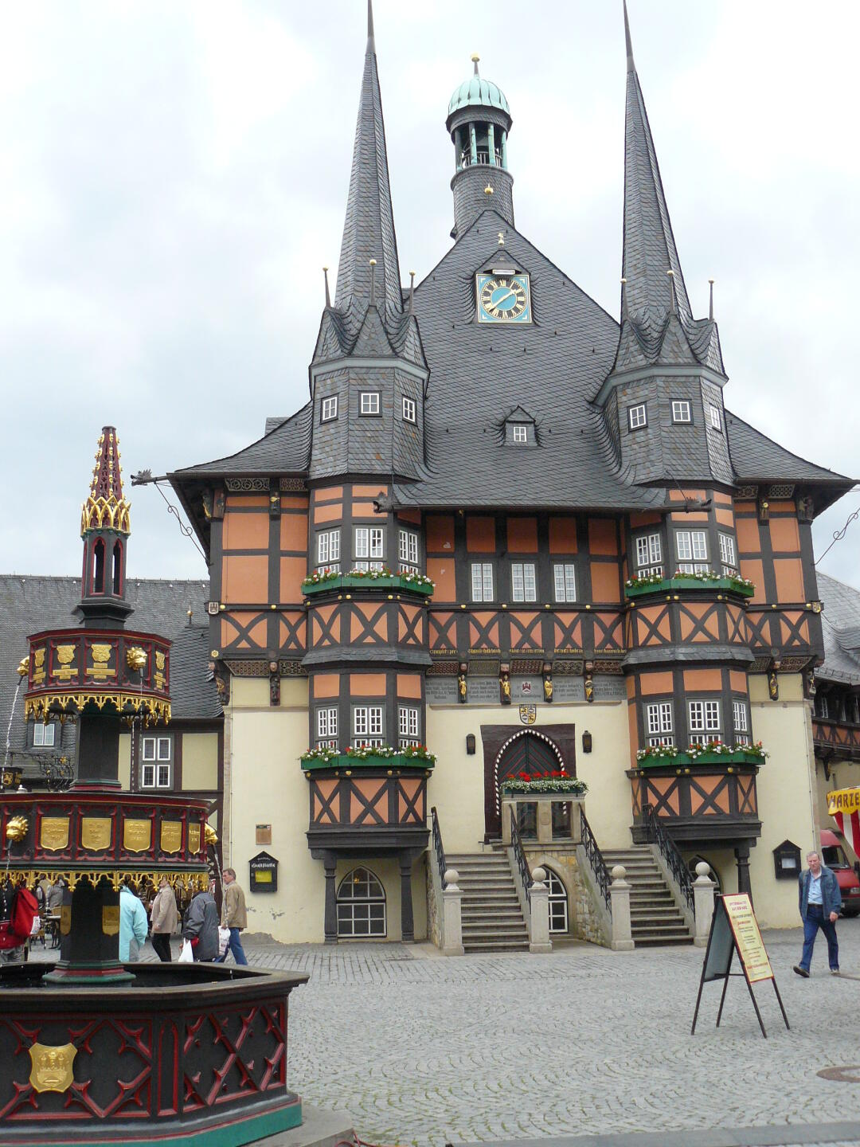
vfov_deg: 51.4
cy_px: 574
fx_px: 1193
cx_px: 430
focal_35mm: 36
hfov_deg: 39.7
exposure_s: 1/200
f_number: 4.5
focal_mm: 6
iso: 200
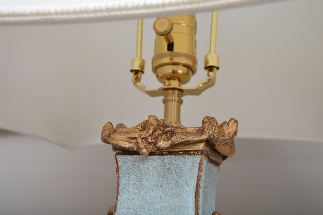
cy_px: 108
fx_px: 430
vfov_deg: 28.0
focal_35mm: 48
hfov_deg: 41.1
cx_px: 162
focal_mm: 32
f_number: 4.5
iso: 200
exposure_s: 1/200
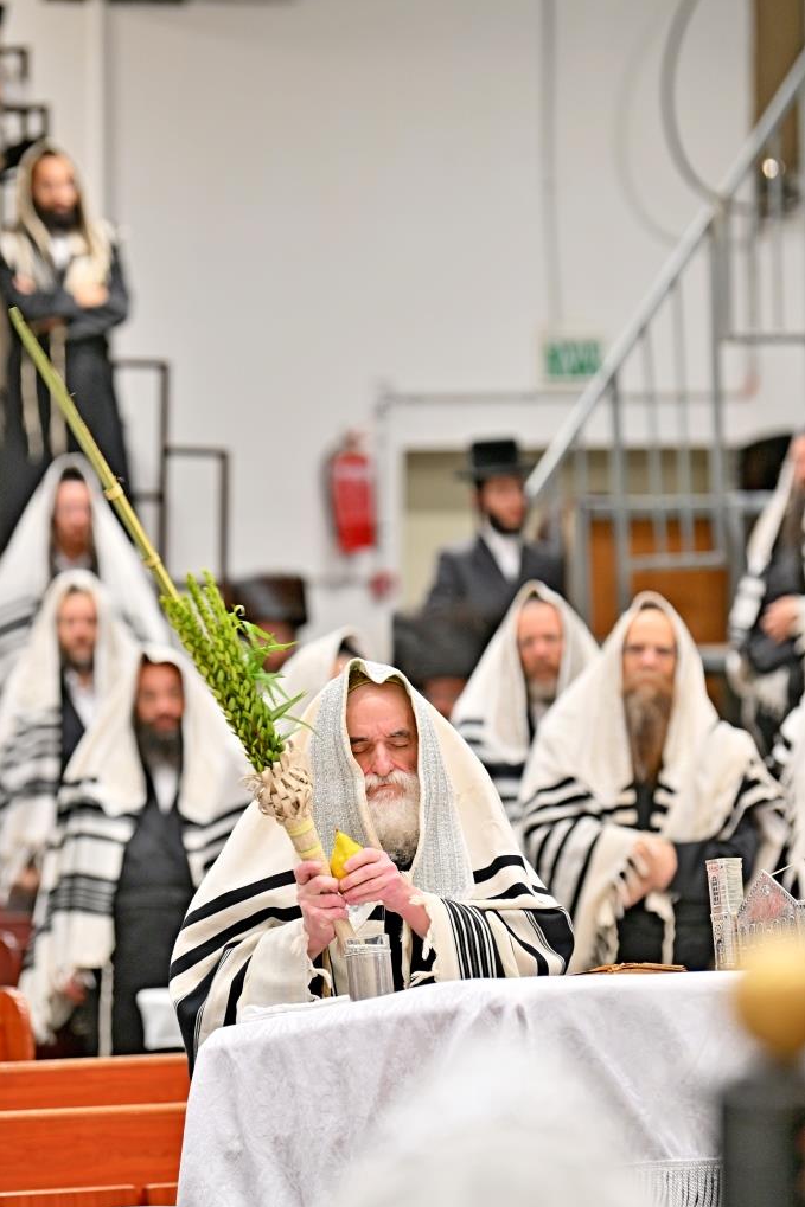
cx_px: 402
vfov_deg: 9.1
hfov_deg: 6.1
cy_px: 603
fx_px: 7582
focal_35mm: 226
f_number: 2.8
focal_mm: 150
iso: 250
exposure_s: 1/250
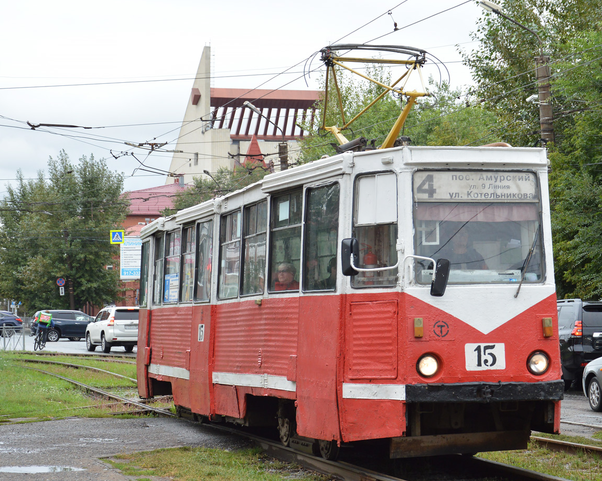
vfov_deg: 16.7
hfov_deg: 20.8
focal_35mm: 92
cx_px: 368
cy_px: 248
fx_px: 1639
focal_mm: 50
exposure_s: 1/400
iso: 400
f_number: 5.6
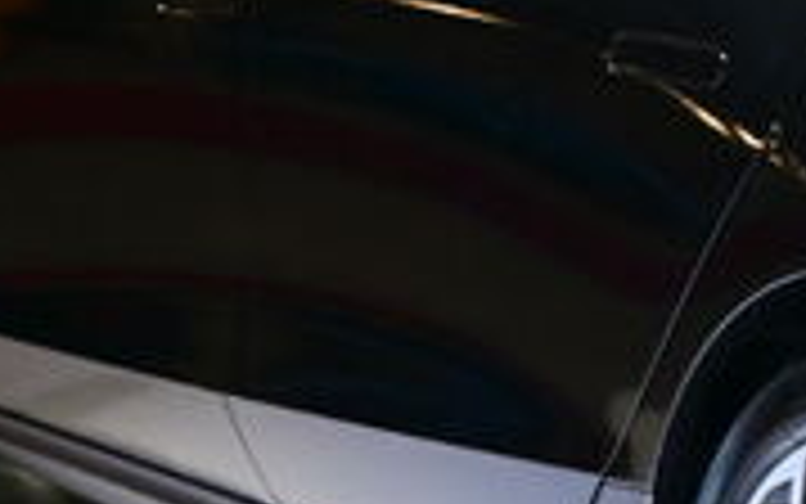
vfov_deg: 7.6
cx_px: 1490
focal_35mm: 172
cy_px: 130
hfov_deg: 11.3
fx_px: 3773
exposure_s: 1/80
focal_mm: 21
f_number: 4.5
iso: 100
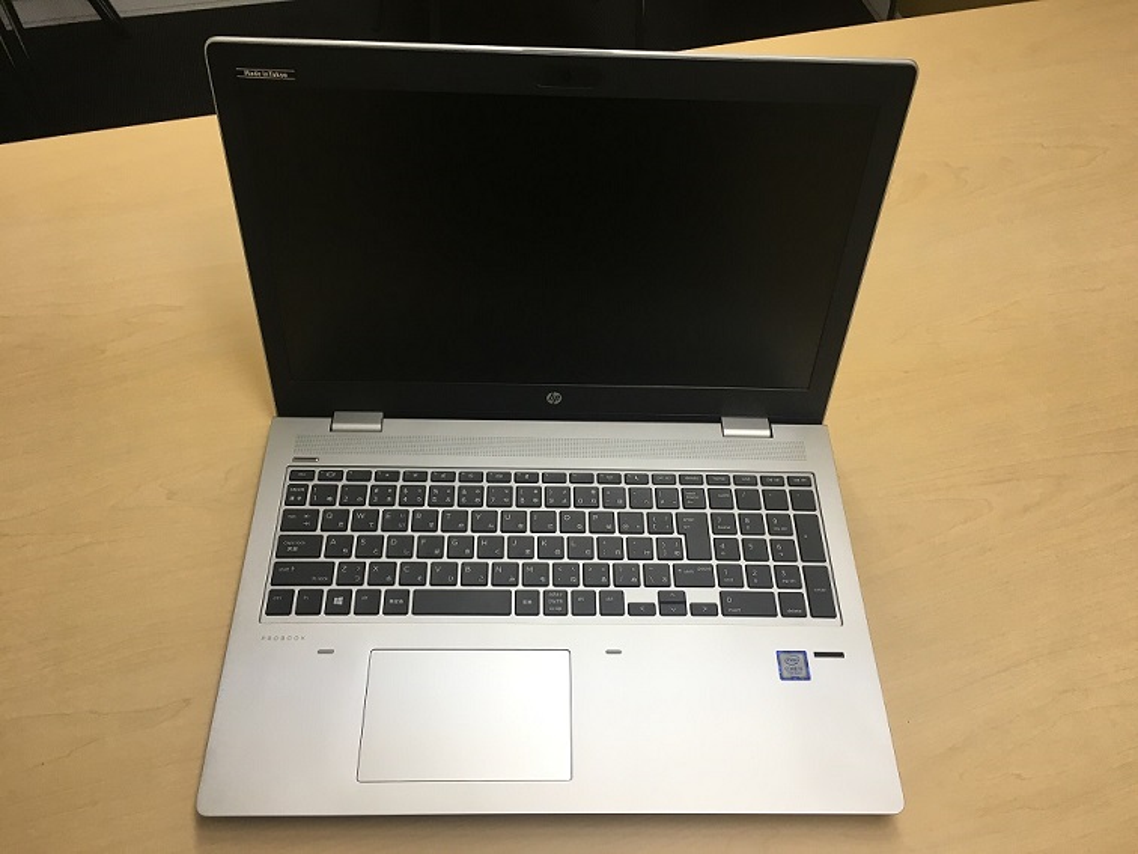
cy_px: 427
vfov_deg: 48.2
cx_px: 569
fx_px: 953
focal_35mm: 29
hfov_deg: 61.7
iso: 25
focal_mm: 4.15
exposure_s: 1/30
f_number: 2.2
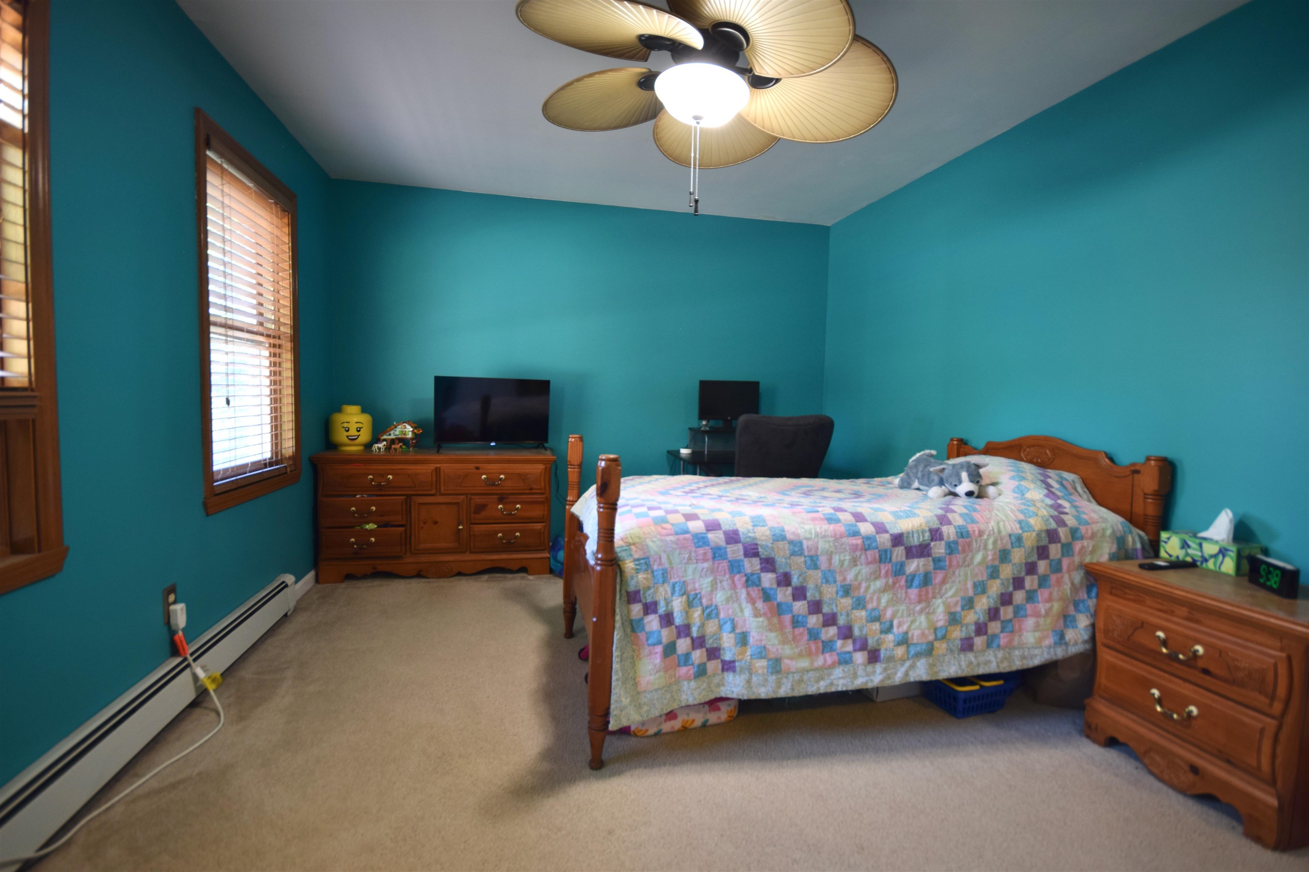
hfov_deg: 95.0
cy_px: 436
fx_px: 600
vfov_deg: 72.1
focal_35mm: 16
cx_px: 654
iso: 200
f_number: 6.3
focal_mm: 11
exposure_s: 1/5
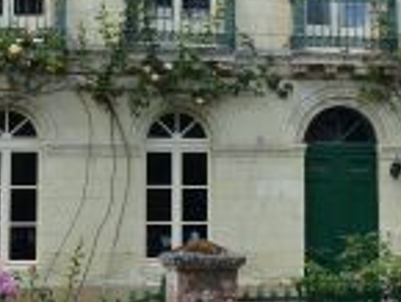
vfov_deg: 12.6
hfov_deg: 16.8
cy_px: 35
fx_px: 1356
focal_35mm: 117
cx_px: 285
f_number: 4
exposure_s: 1/320
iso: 160
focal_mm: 6
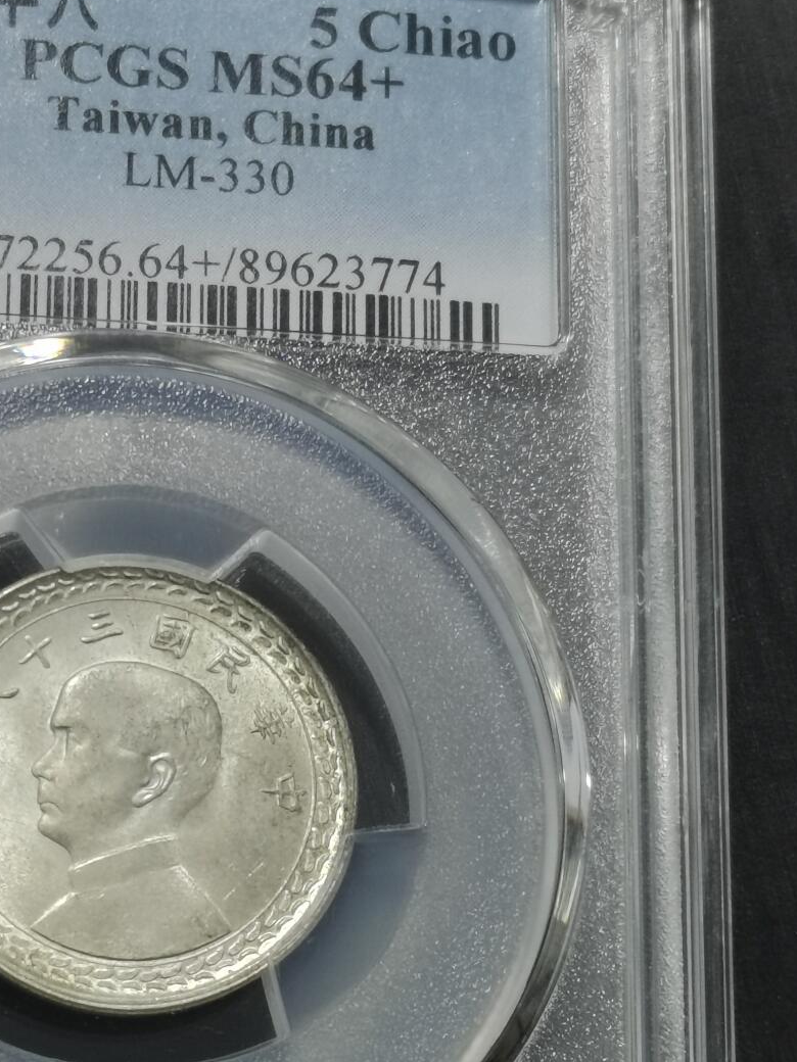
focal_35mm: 116
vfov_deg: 17.0
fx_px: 3561
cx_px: 110
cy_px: 544
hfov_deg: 12.7
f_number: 1.8
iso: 100
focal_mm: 5.58
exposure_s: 1/120
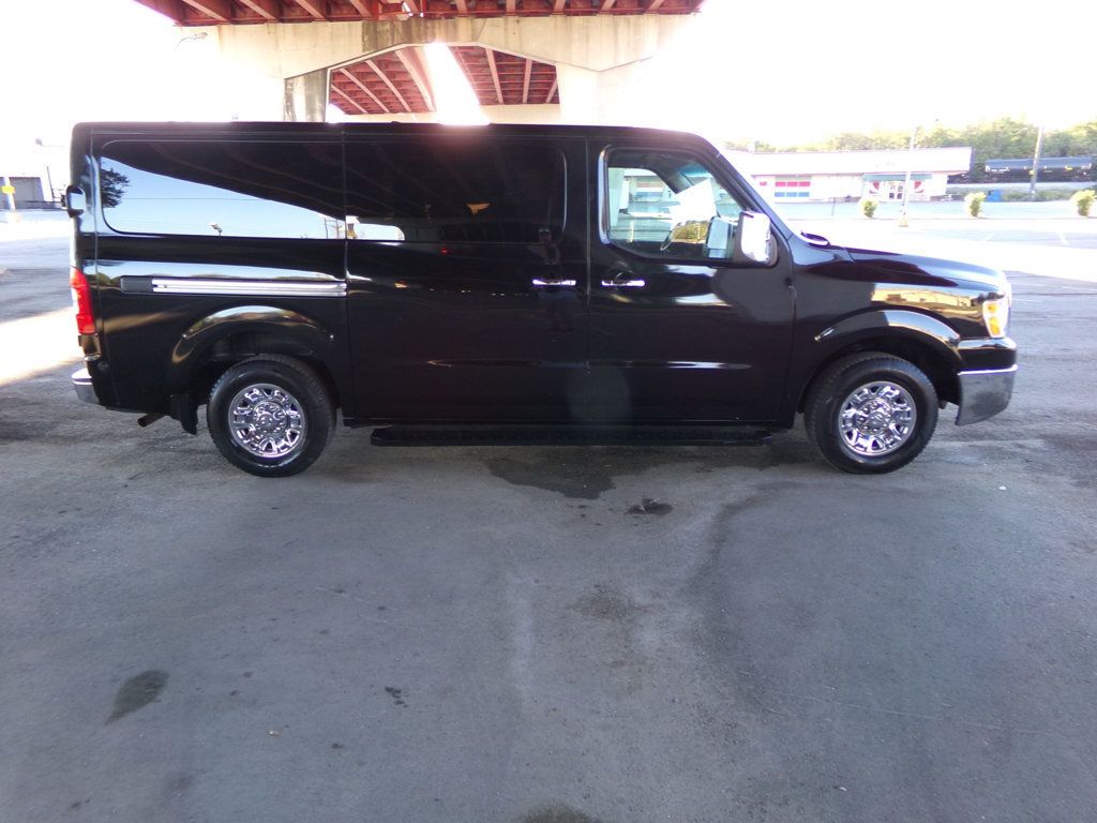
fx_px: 761
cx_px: 548
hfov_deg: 71.6
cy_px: 412
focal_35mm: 24
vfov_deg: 56.8
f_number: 3.7
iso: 123
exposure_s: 1/34
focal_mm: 4.3
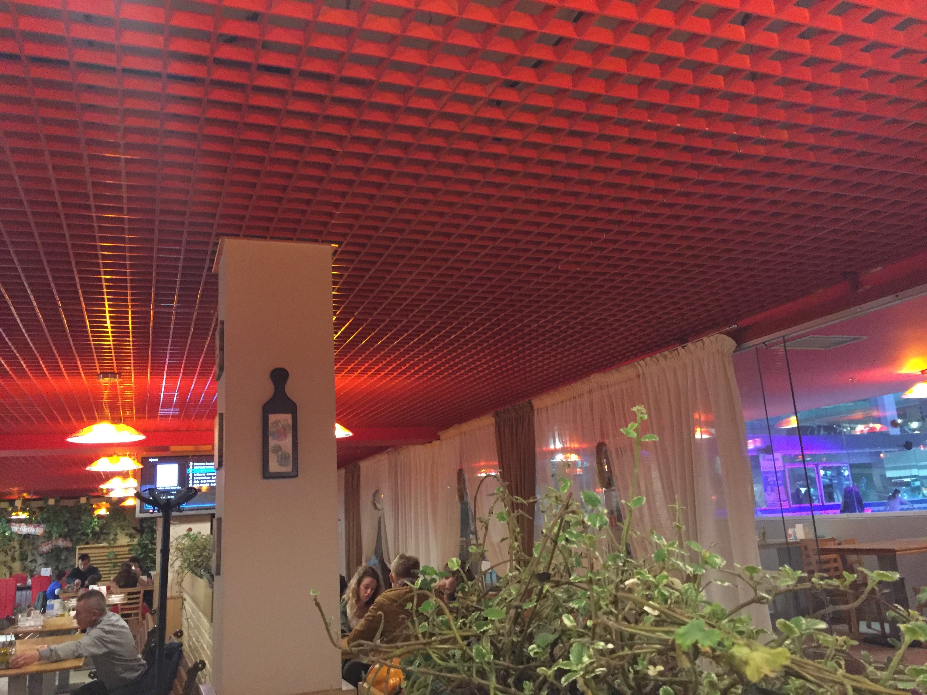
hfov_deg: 61.7
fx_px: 777
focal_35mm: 29
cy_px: 348
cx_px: 464
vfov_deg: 48.2
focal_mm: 4.15
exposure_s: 1/17
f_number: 2.2
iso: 400
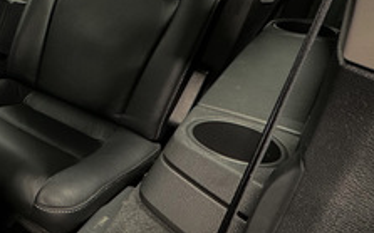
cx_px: -94
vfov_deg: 31.3
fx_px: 407
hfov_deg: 36.0
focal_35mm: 40
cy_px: 57
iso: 640
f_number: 2.2
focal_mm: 2.22
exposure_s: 1/10
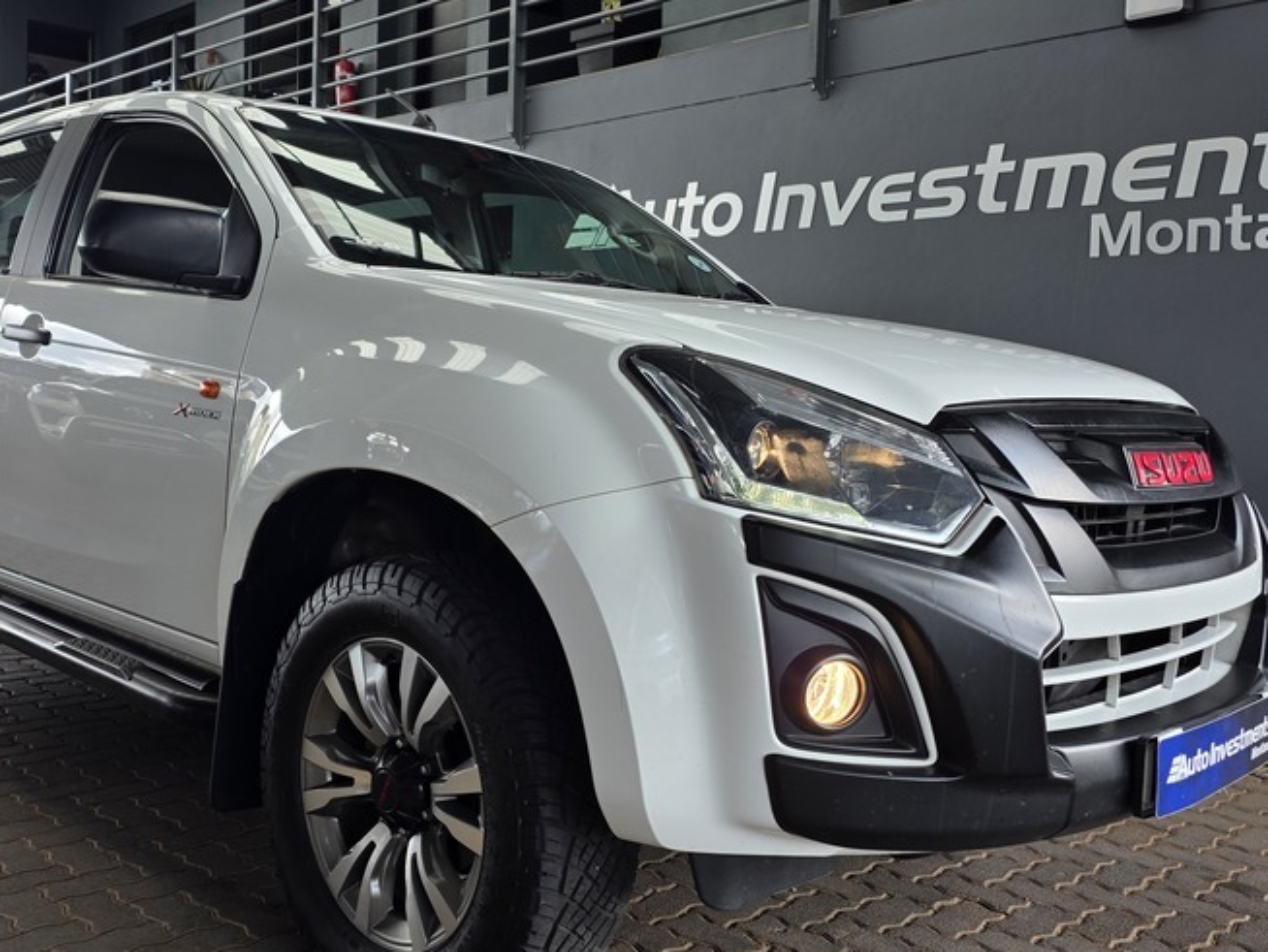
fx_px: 1319
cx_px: 504
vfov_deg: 39.6
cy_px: 407
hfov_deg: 51.0
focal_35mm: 36
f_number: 1.7
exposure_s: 1/69.1
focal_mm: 6.25
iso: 12
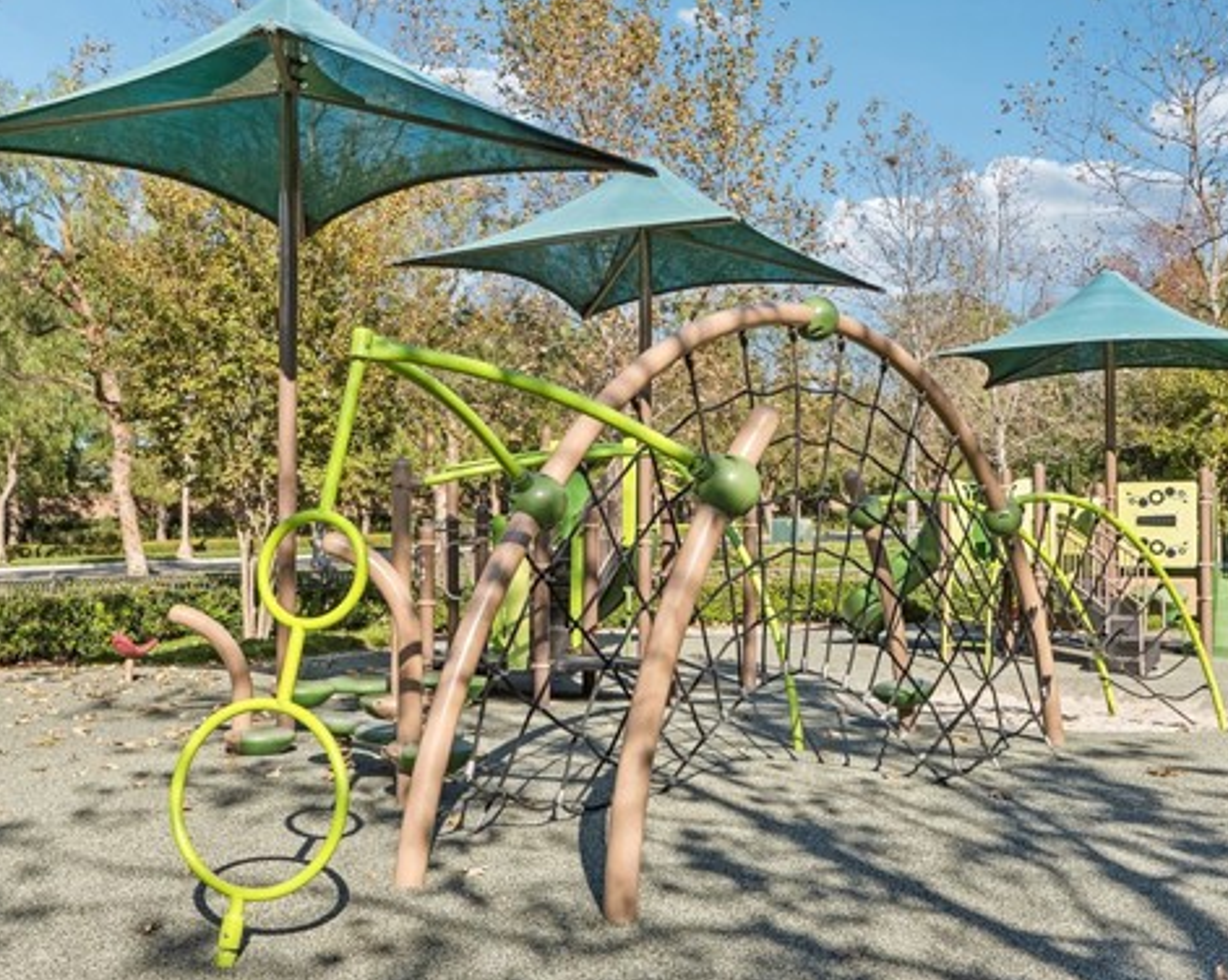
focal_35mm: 37
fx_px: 1344
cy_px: 508
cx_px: 566
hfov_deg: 49.1
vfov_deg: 40.1
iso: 100
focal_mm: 29
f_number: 8
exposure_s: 1/250
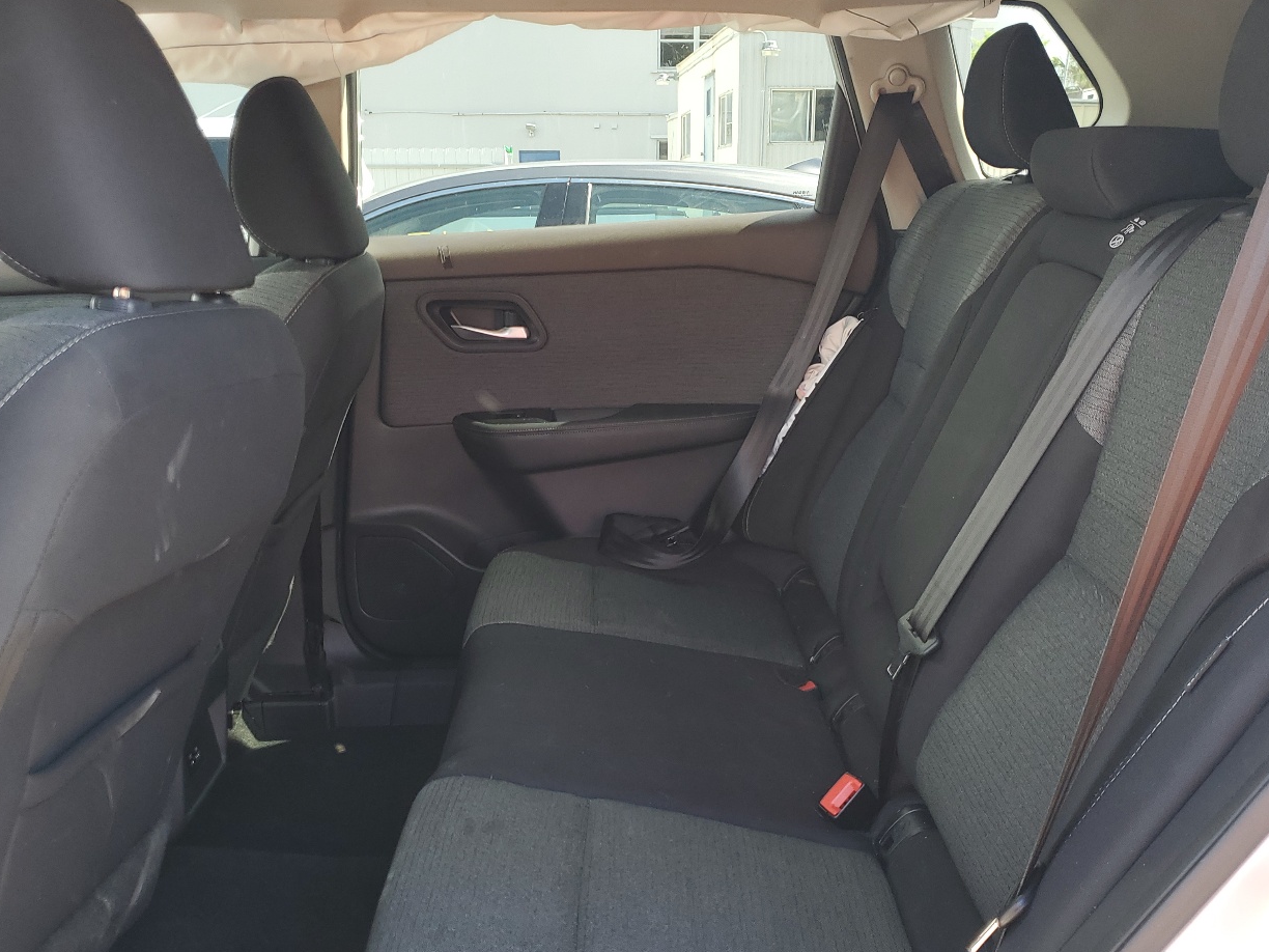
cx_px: 599
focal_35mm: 34
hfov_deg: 53.9
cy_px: 550
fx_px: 1246
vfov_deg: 41.7
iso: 50
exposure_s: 1/123
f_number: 1.5
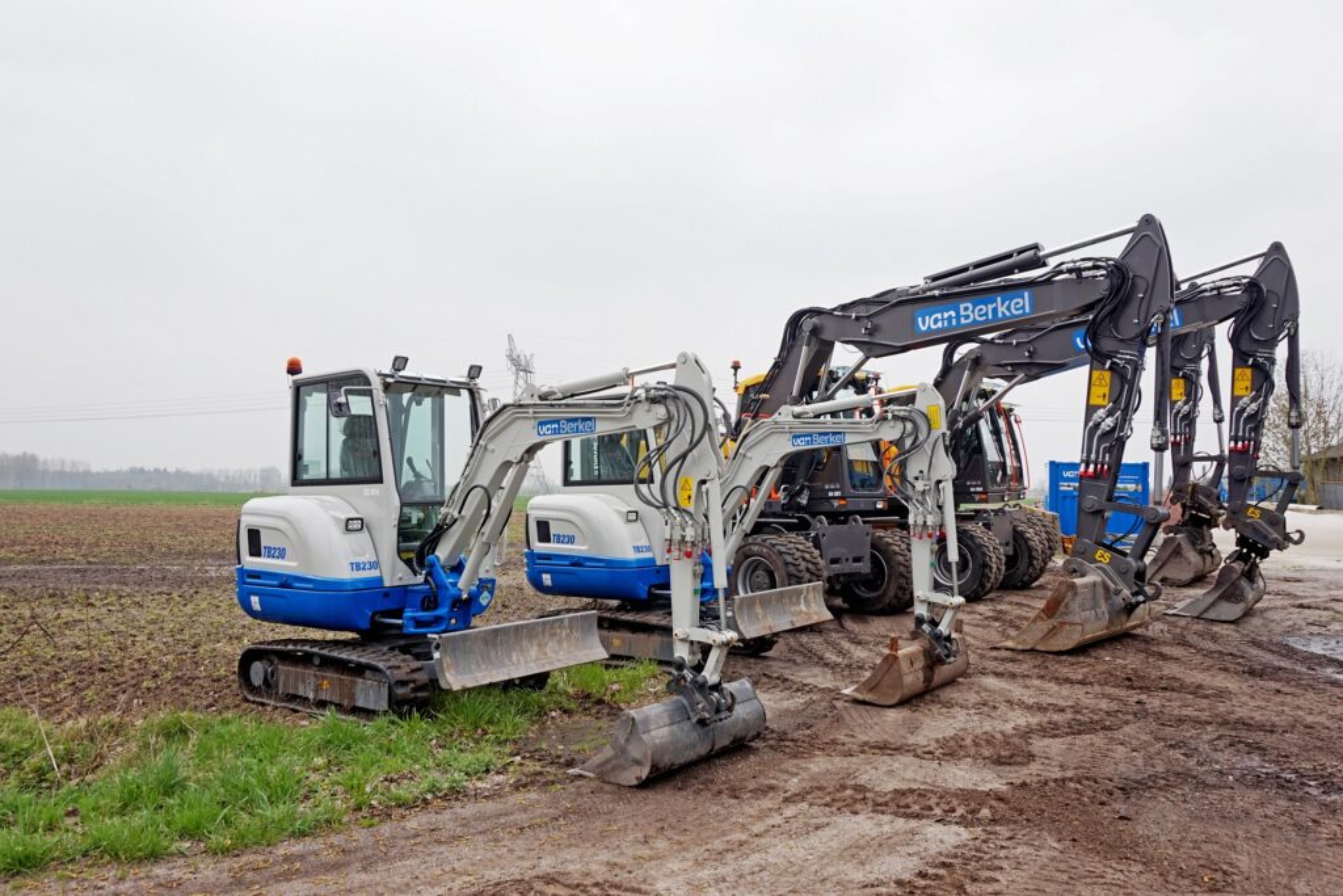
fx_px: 1007
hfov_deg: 67.4
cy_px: 448
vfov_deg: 47.9
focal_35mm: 27
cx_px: 672
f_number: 8
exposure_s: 1/100
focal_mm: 18
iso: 100
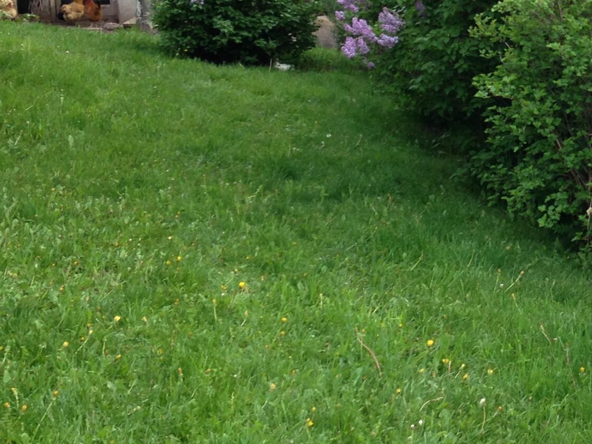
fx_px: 1505
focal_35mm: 88
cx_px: 710
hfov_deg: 20.8
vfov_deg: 16.7
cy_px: 84
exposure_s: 1/40
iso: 50
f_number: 2.4
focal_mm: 4.12
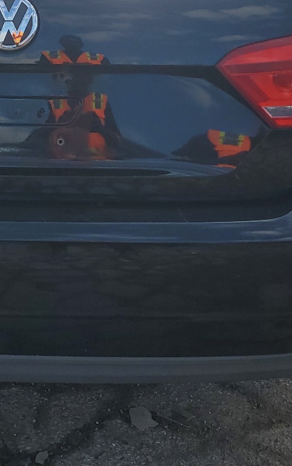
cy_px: 154
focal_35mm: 64
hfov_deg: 20.0
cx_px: 47
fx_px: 814
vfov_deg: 31.7
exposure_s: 1/2500
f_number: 1.5
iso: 50
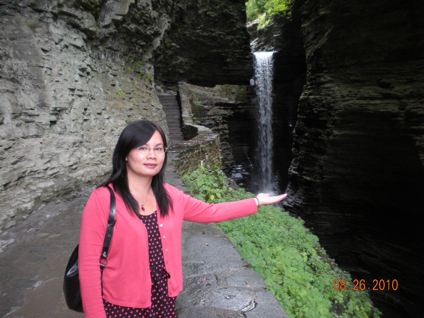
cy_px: 159
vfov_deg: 39.7
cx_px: 212
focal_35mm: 36
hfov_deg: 51.4
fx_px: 441
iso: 320
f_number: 3.5
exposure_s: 1/56.7
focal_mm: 6.3
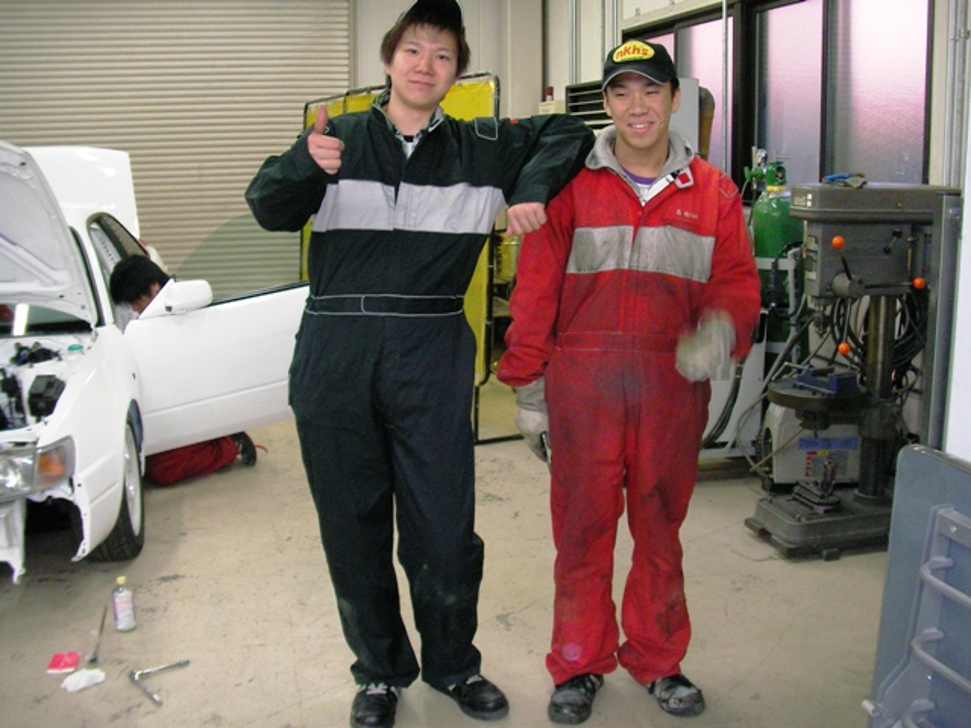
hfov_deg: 45.8
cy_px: 364
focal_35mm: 41
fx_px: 1150
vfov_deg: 35.1
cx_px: 486
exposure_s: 1/30
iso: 269
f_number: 3.5
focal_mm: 6.3
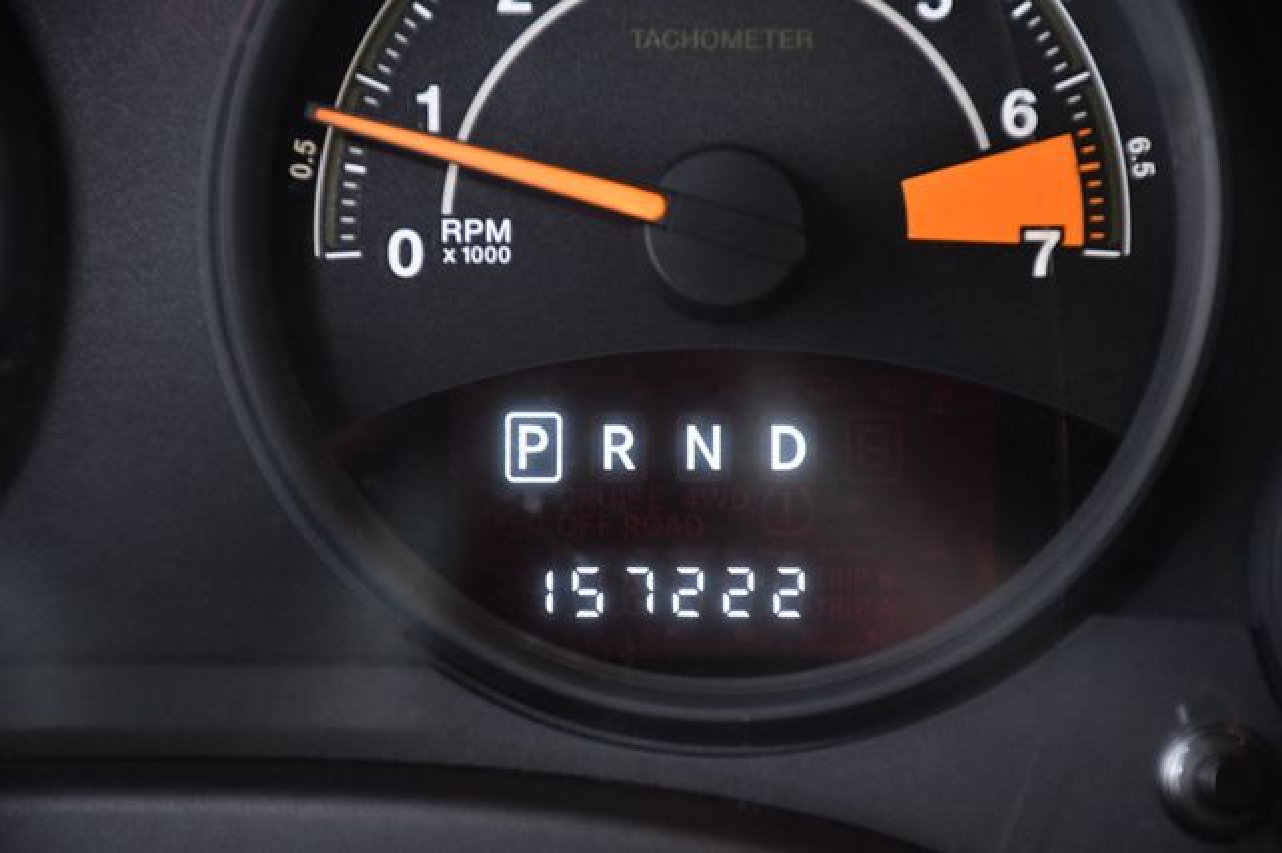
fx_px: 7474
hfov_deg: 9.8
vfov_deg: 6.5
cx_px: 641
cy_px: 426
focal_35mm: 210
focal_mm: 140
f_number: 5.6
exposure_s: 1/60
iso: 2500
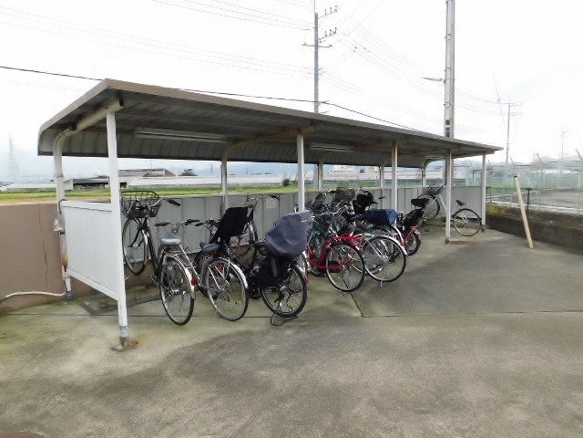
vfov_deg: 58.9
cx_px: 292
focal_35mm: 23
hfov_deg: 73.9
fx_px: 387
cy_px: 219
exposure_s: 1/250
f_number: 3
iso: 125
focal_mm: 4
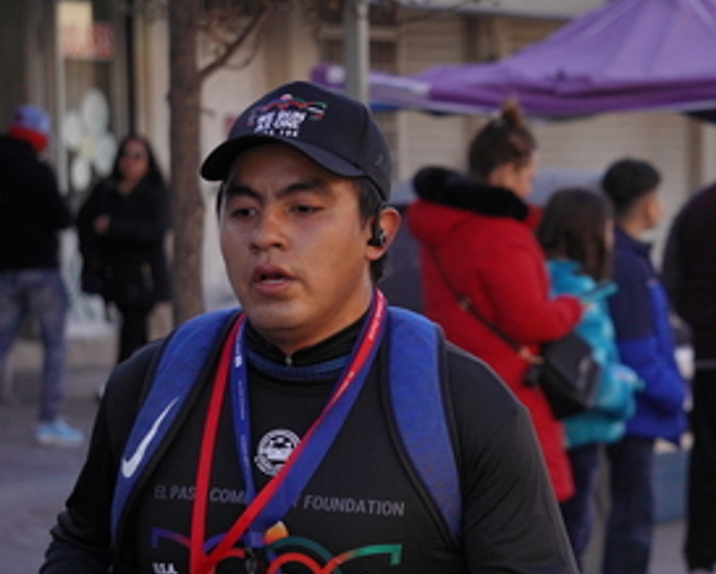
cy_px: 415
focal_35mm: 206
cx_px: 569
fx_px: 4370
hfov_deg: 9.3
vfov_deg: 7.5
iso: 500
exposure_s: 1/2500
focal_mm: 80
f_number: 5
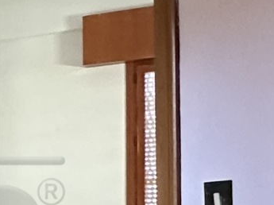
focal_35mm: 104
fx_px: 822
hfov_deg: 13.6
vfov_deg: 13.8
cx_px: -384
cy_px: 245
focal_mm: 2.22
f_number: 2.2
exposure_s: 1/60
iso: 500
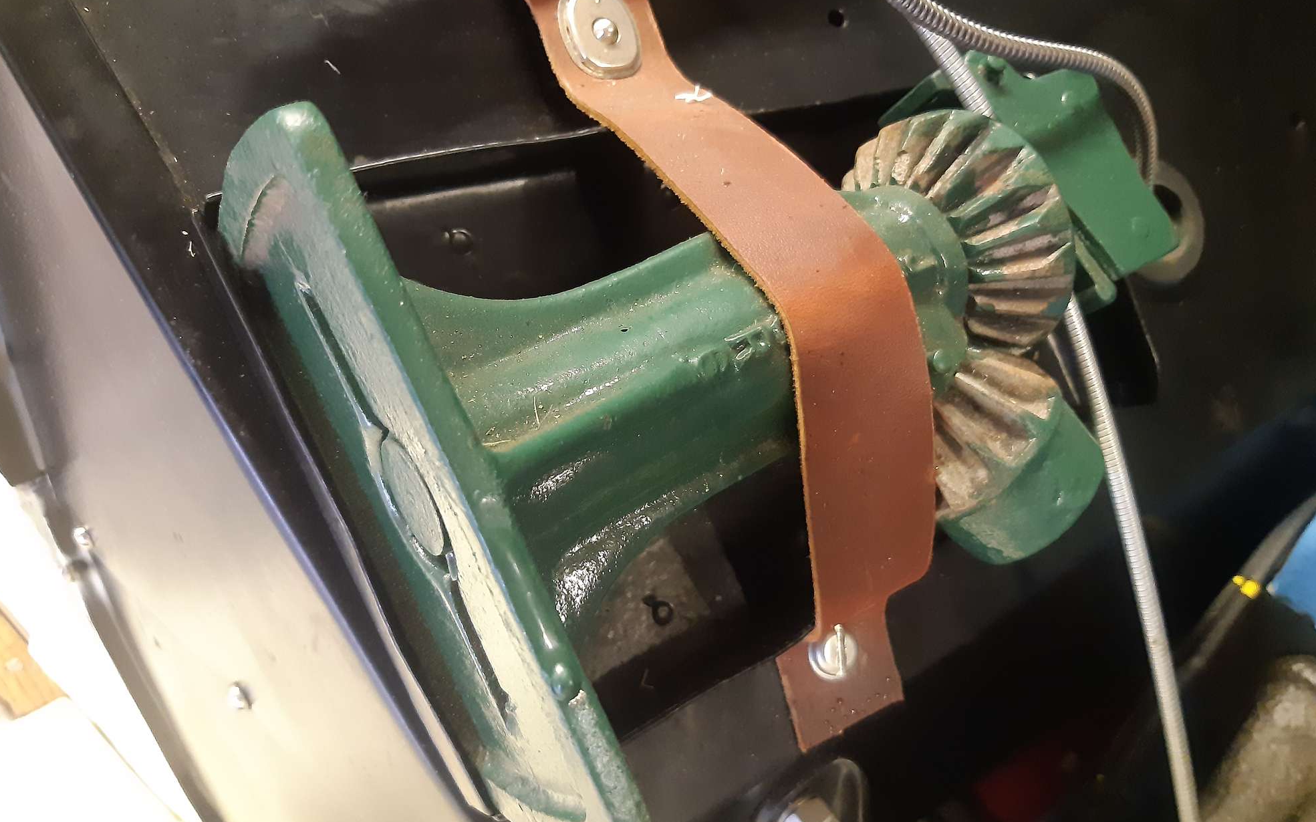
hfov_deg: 66.5
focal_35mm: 28
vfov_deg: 44.5
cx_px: 650
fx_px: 1004
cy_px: 408
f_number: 1.7
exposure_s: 1/25
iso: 640
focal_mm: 3.92
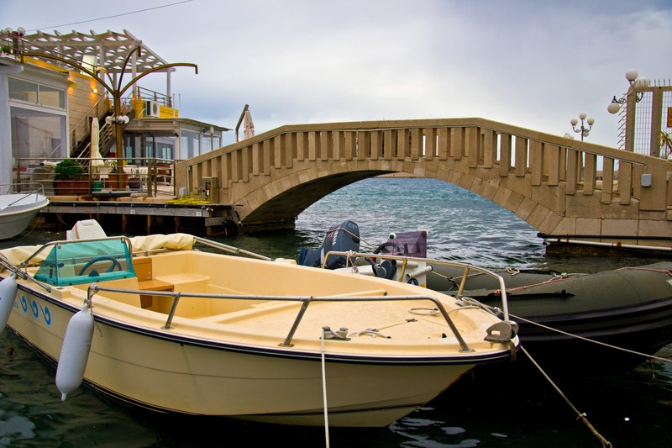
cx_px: 336
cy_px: 224
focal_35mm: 36
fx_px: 672
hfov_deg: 53.1
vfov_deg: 36.9
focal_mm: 24
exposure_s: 1/50
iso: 200
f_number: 3.8
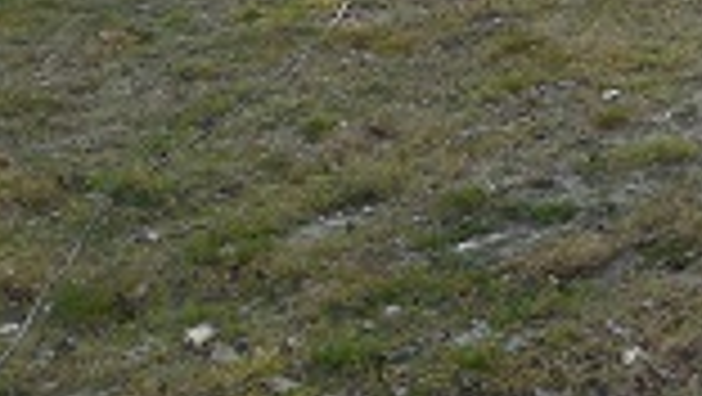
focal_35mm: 105
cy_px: -292
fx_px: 1956
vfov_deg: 10.9
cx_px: 1310
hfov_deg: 16.5
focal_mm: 4.5
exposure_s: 1/320
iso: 125
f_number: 3.3
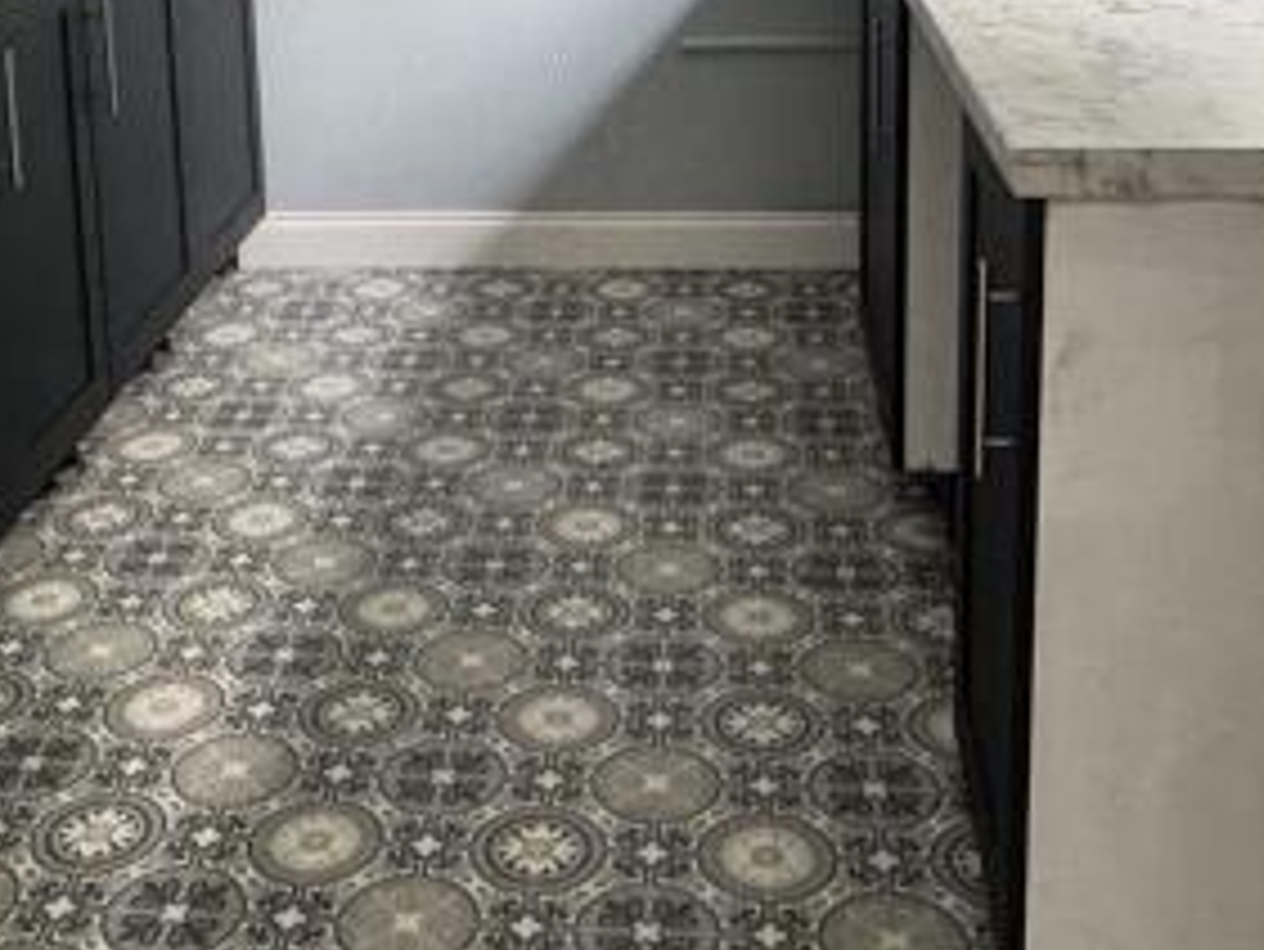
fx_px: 1863
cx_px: 540
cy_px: 18
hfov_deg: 37.4
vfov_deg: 27.1
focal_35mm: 51
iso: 640
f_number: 2.2
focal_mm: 2.22
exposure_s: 1/60
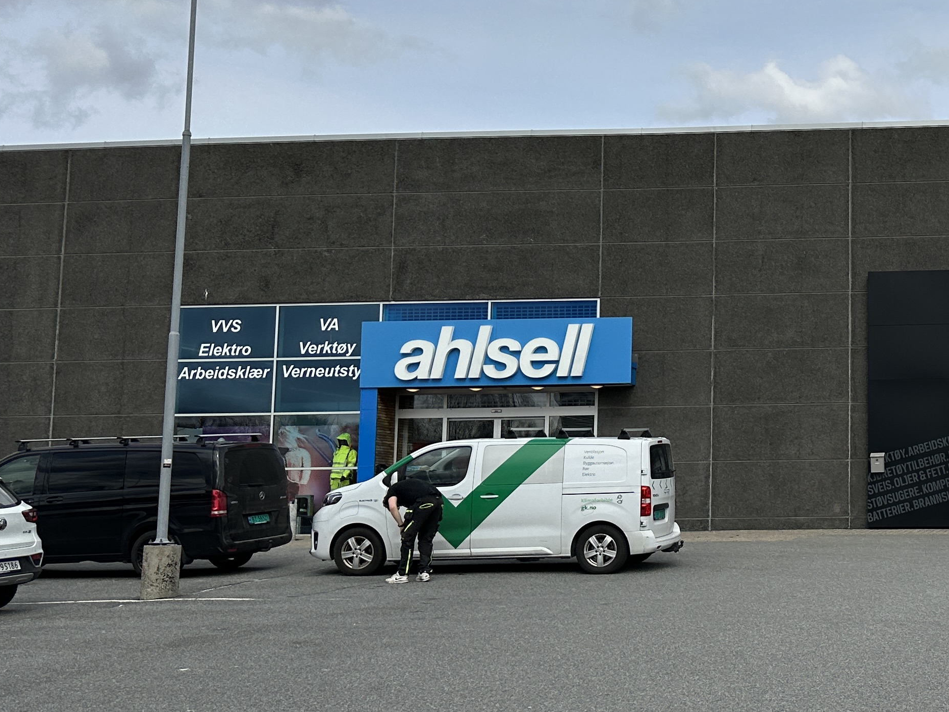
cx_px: 931
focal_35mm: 52
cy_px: 324
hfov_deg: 33.9
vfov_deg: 28.0
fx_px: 1426
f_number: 1.78
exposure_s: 1/6211
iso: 80
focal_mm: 6.86
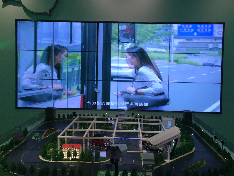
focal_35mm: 39
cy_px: 75
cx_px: 120
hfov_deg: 47.9
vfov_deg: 36.8
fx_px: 264
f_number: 2.2
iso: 25
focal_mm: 4.15
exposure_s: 1/33
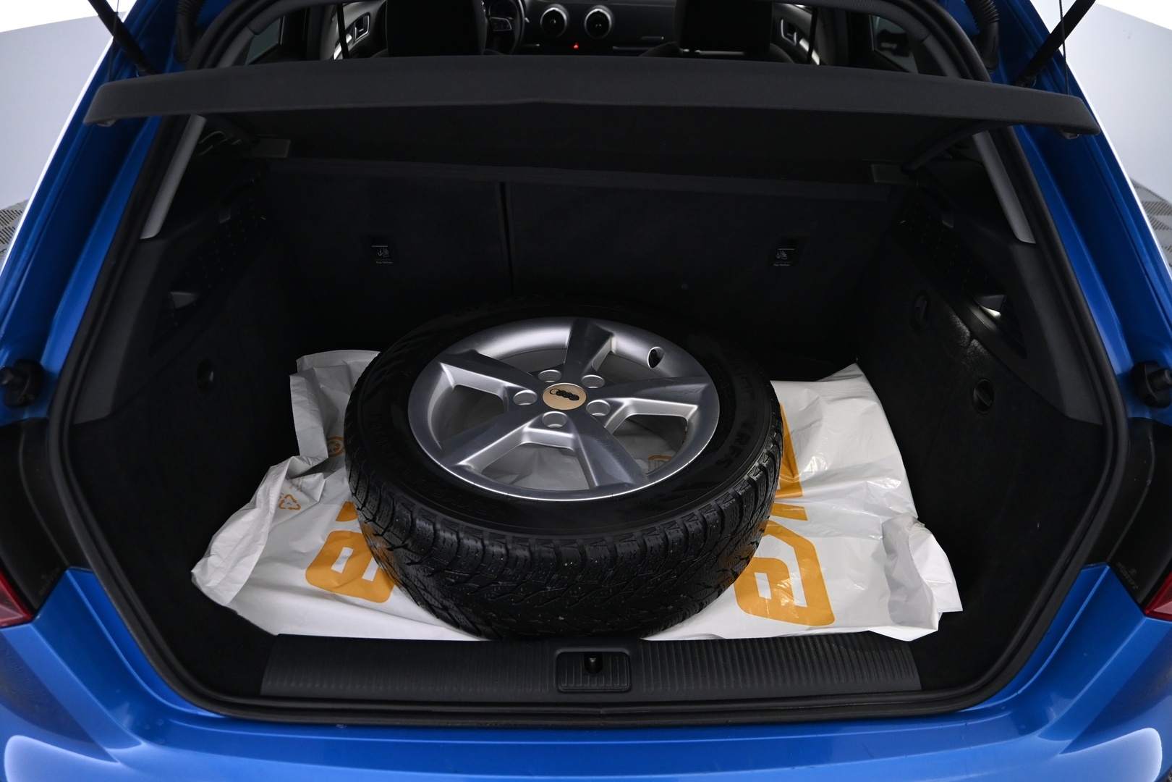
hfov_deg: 73.7
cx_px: 586
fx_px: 781
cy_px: 391
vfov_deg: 53.1
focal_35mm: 24
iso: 1600
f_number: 3.5
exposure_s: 1/30
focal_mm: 16
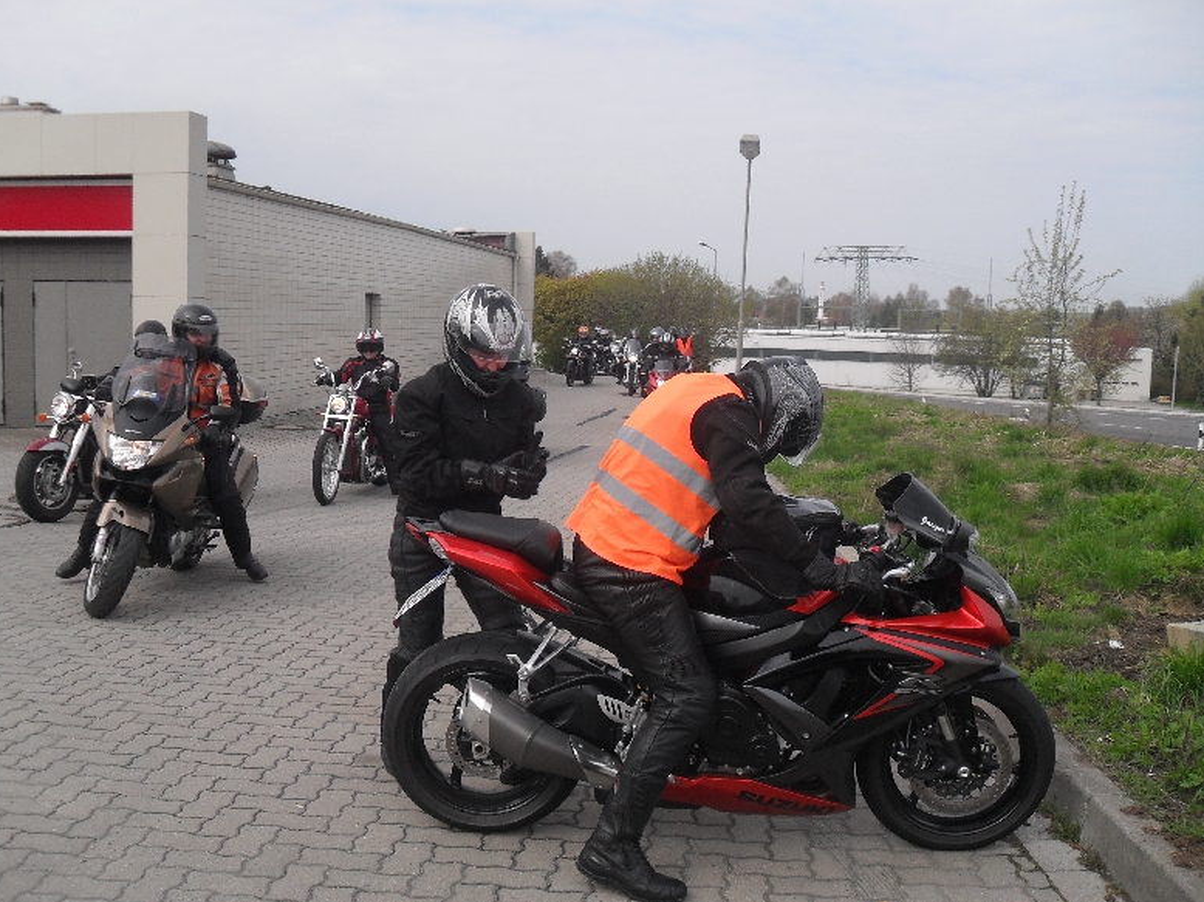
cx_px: 610
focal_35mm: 36
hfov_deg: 51.4
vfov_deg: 39.6
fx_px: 1252
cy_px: 449
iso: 100
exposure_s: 1/125
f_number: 8.9
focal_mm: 6.2
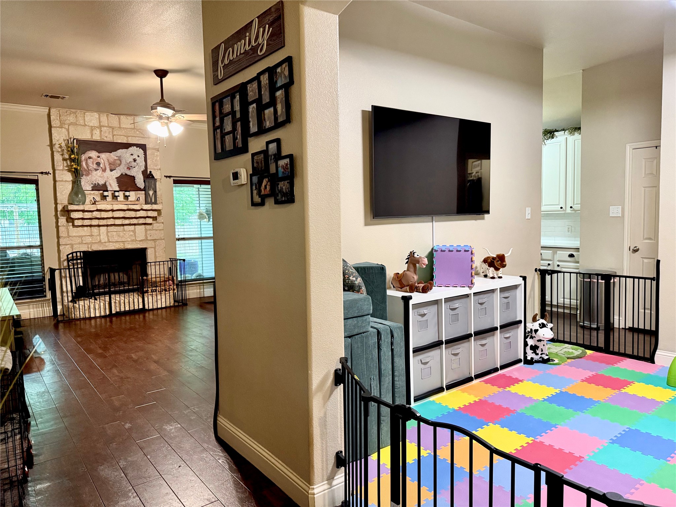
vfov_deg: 56.8
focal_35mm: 24
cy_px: 254
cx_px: 338
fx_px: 469
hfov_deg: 71.6
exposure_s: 1/59
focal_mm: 6.76
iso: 500
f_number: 1.78
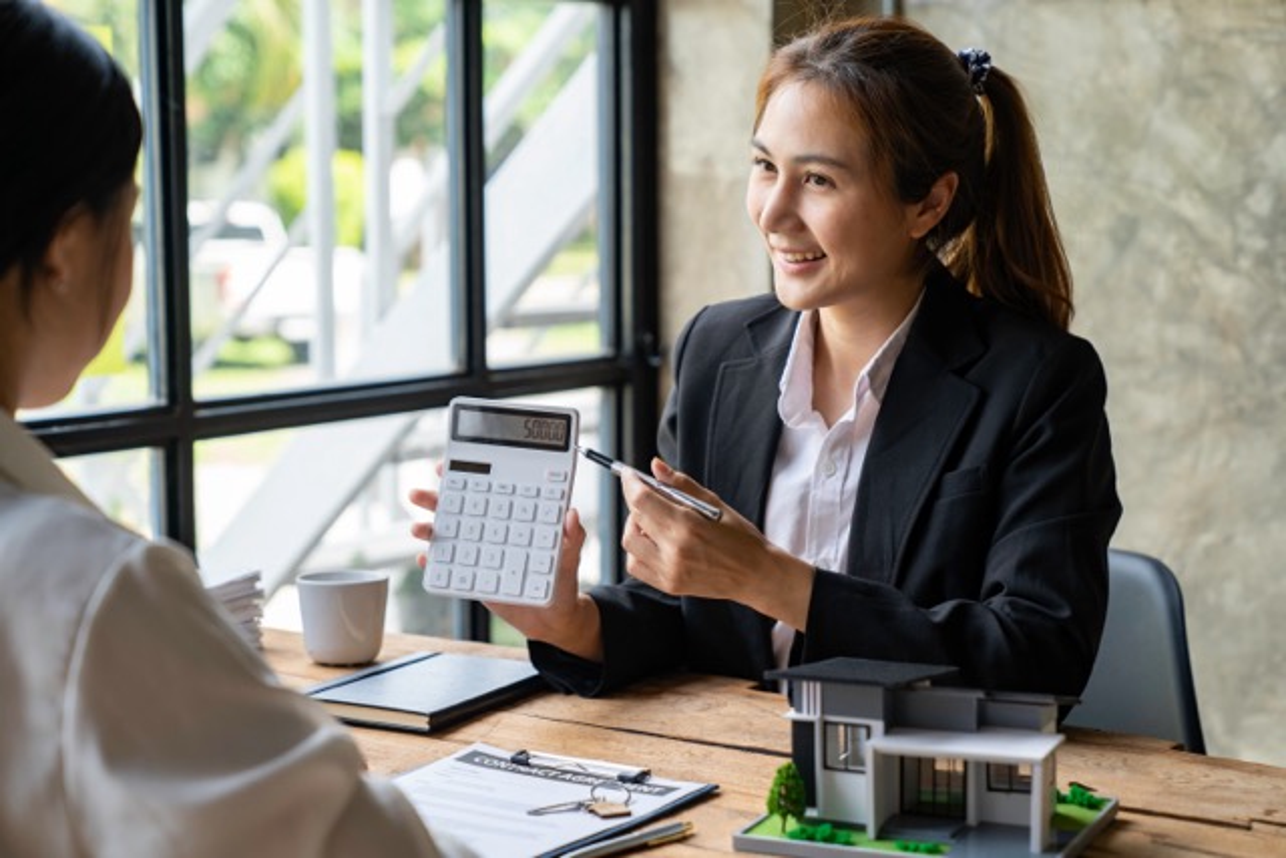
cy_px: 429
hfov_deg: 28.8
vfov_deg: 19.5
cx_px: 643
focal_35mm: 70
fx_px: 2501
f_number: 3.5
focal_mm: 70
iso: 160
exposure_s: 1/160
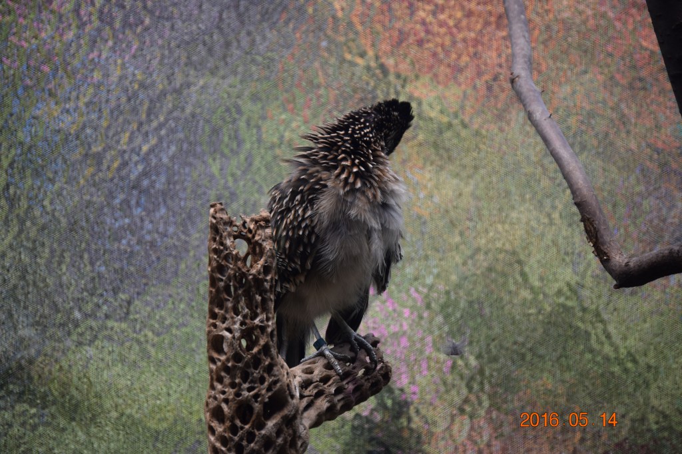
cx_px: 341
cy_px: 227
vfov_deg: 7.0
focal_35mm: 195
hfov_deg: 10.6
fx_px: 3693
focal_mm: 130
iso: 400
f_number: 5
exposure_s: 1/320
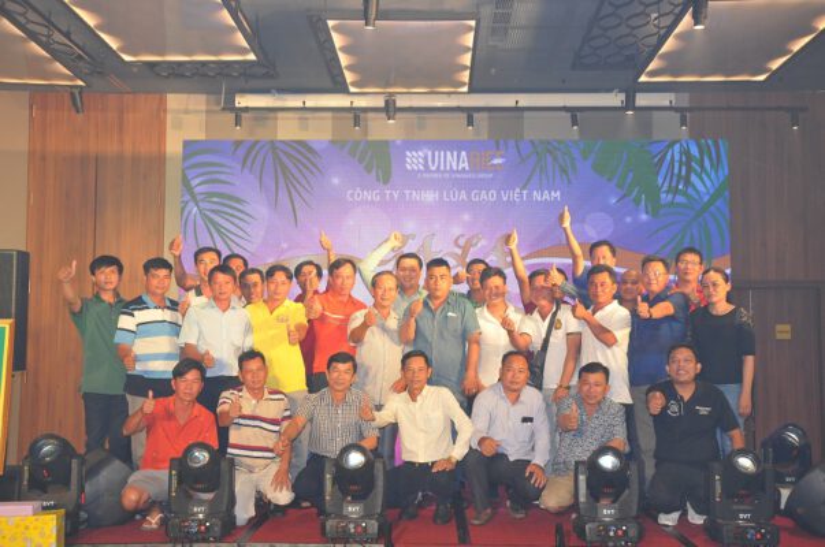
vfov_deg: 34.1
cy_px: 274
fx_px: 892
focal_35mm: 39
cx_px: 412
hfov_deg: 49.6
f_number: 6.3
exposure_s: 1/60
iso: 1000
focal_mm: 26
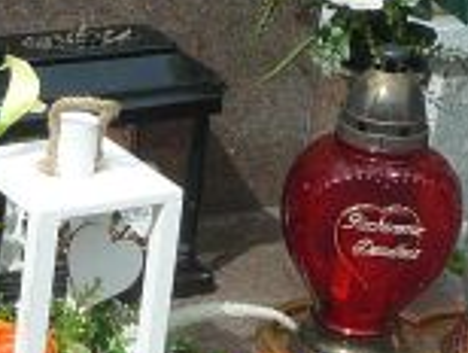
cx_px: 103
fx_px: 1963
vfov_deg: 10.3
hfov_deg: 13.5
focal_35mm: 145
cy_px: 155
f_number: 5
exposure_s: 1/400
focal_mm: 5.2
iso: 80
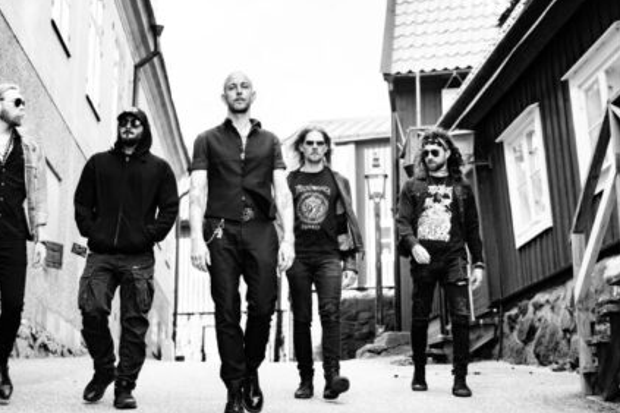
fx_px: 1135
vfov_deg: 20.6
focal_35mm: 66
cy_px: 165
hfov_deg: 30.4
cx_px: 236
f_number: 2.8
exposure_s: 1/400
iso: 250
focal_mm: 43.6
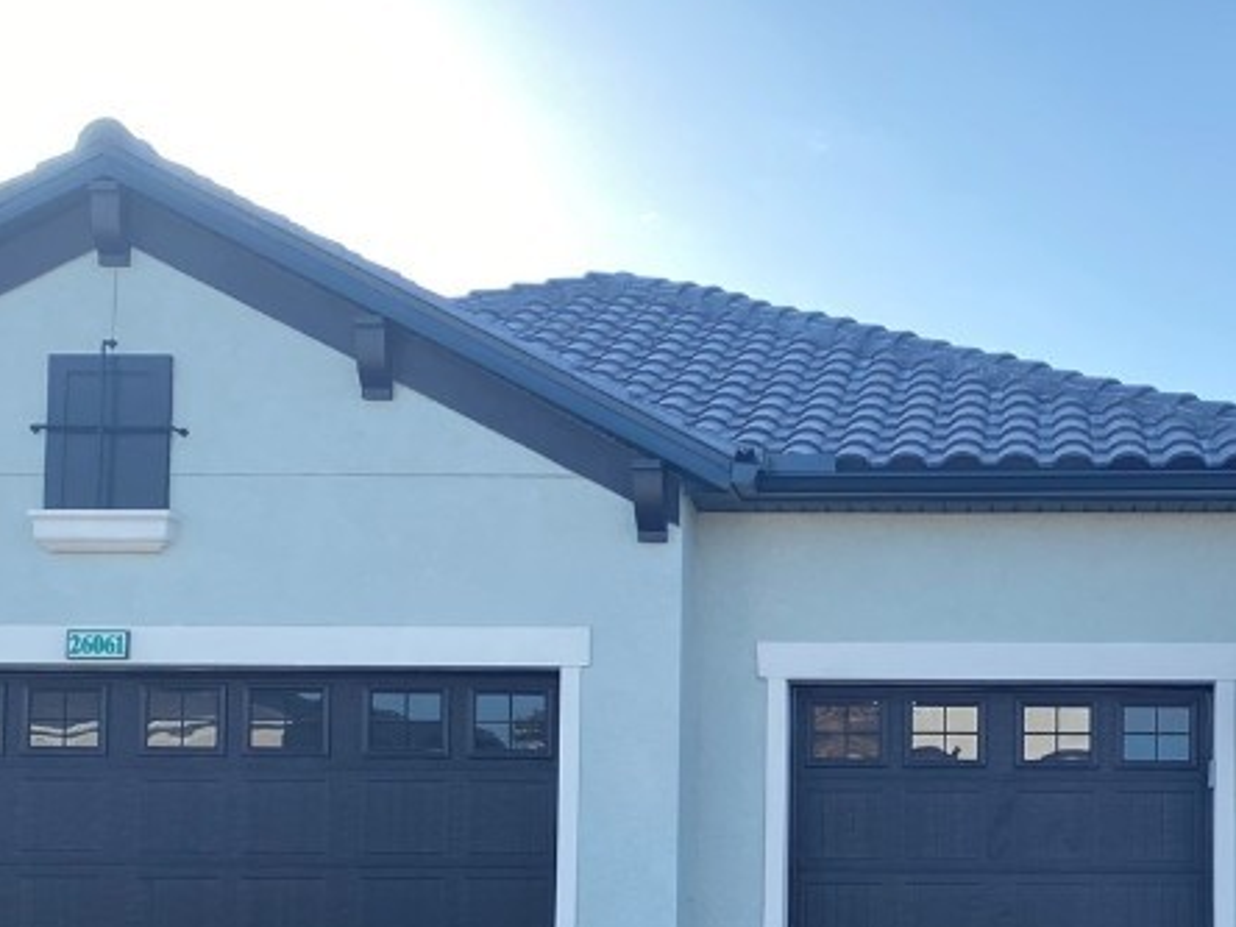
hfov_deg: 31.4
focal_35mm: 60
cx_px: 972
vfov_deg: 23.8
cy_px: 813
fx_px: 2142
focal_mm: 4.25
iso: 32
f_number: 1.8
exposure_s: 1/706
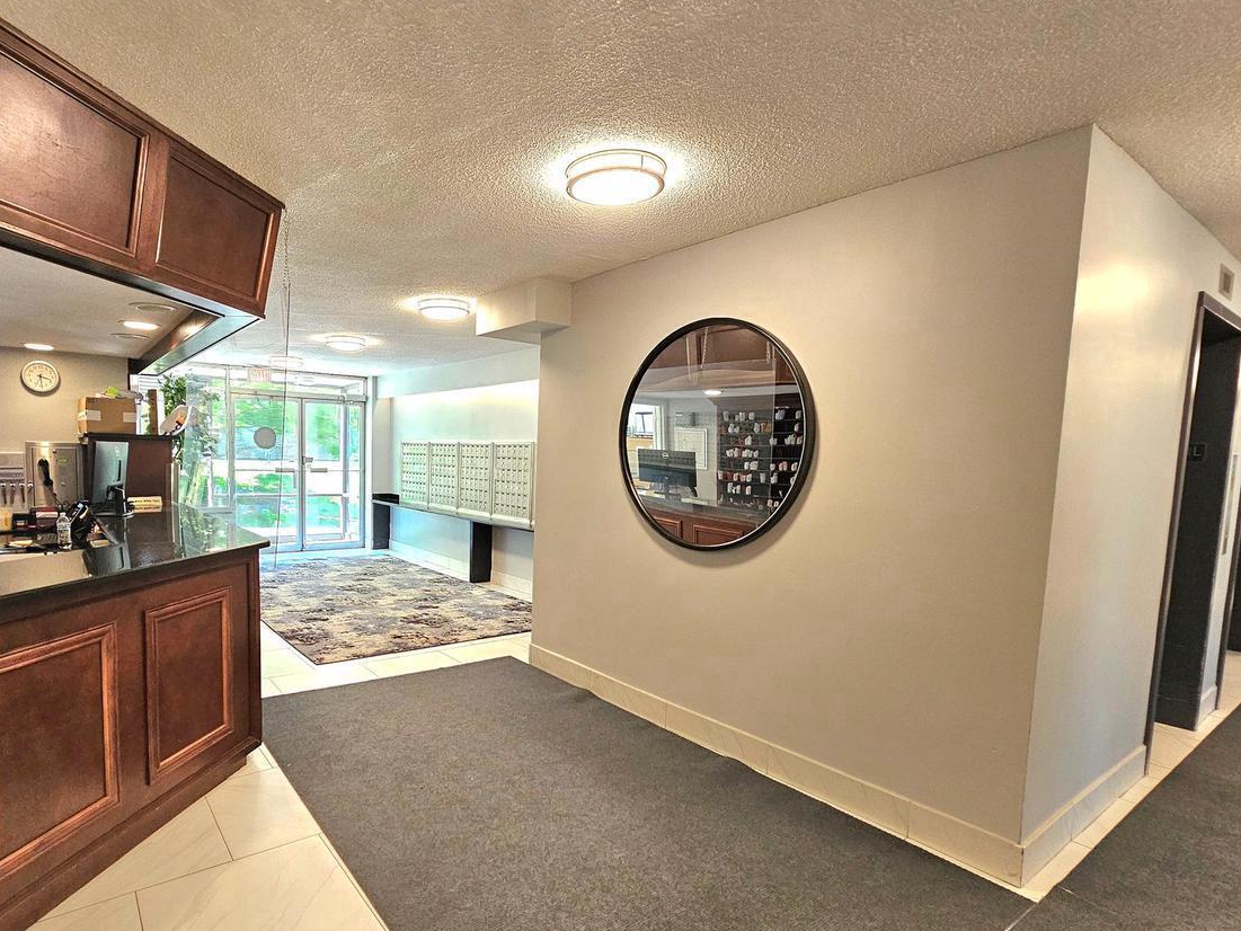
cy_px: 508
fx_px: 610
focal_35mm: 17
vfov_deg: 74.6
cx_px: 504
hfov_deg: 90.0
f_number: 2.2
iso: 320
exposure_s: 1/60.2
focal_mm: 2.2
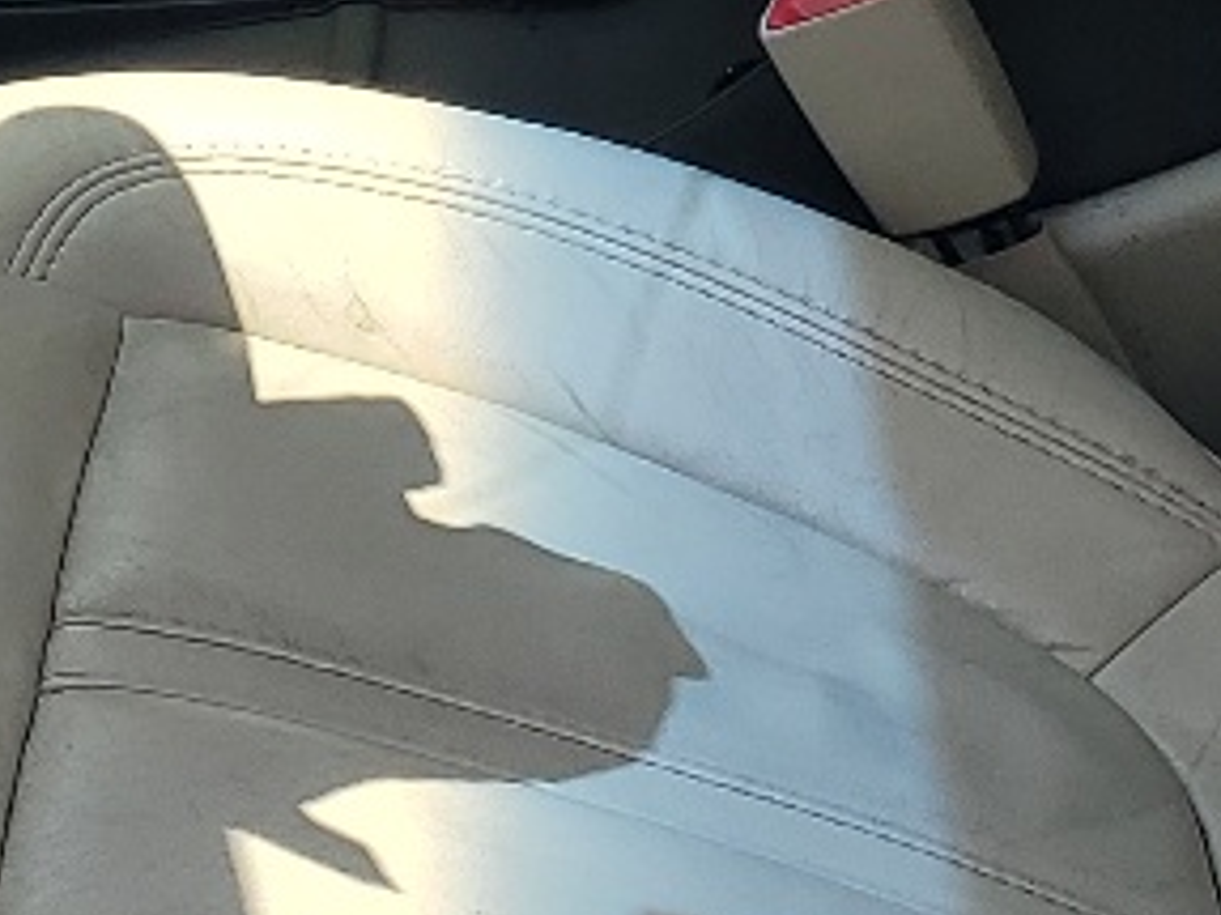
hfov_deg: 13.6
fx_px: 5112
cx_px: 319
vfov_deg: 10.0
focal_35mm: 145
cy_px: -247
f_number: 1.5
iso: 50
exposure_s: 1/1667
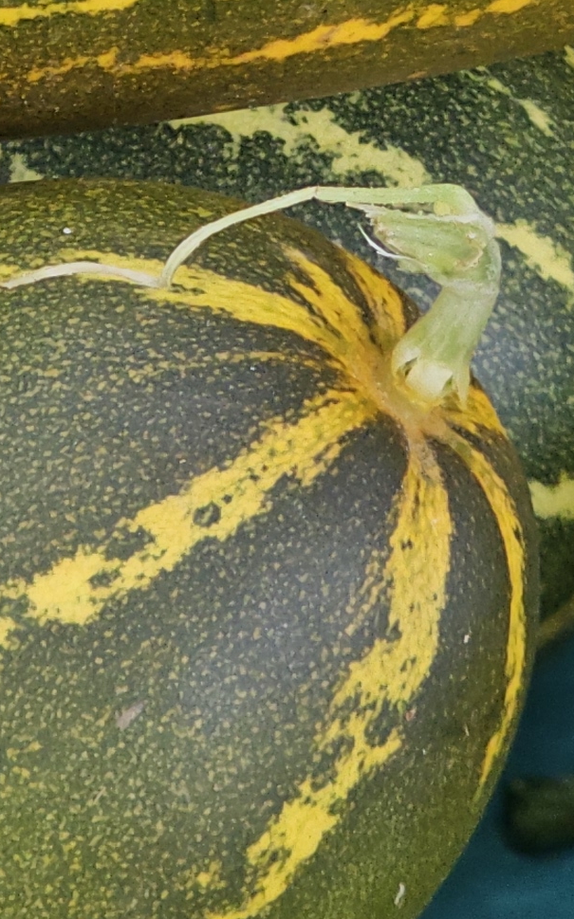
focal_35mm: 302
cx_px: 296
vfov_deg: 6.9
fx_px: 7564
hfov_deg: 4.3
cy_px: -81
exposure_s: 1/129
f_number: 2.4
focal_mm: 7.9
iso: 50
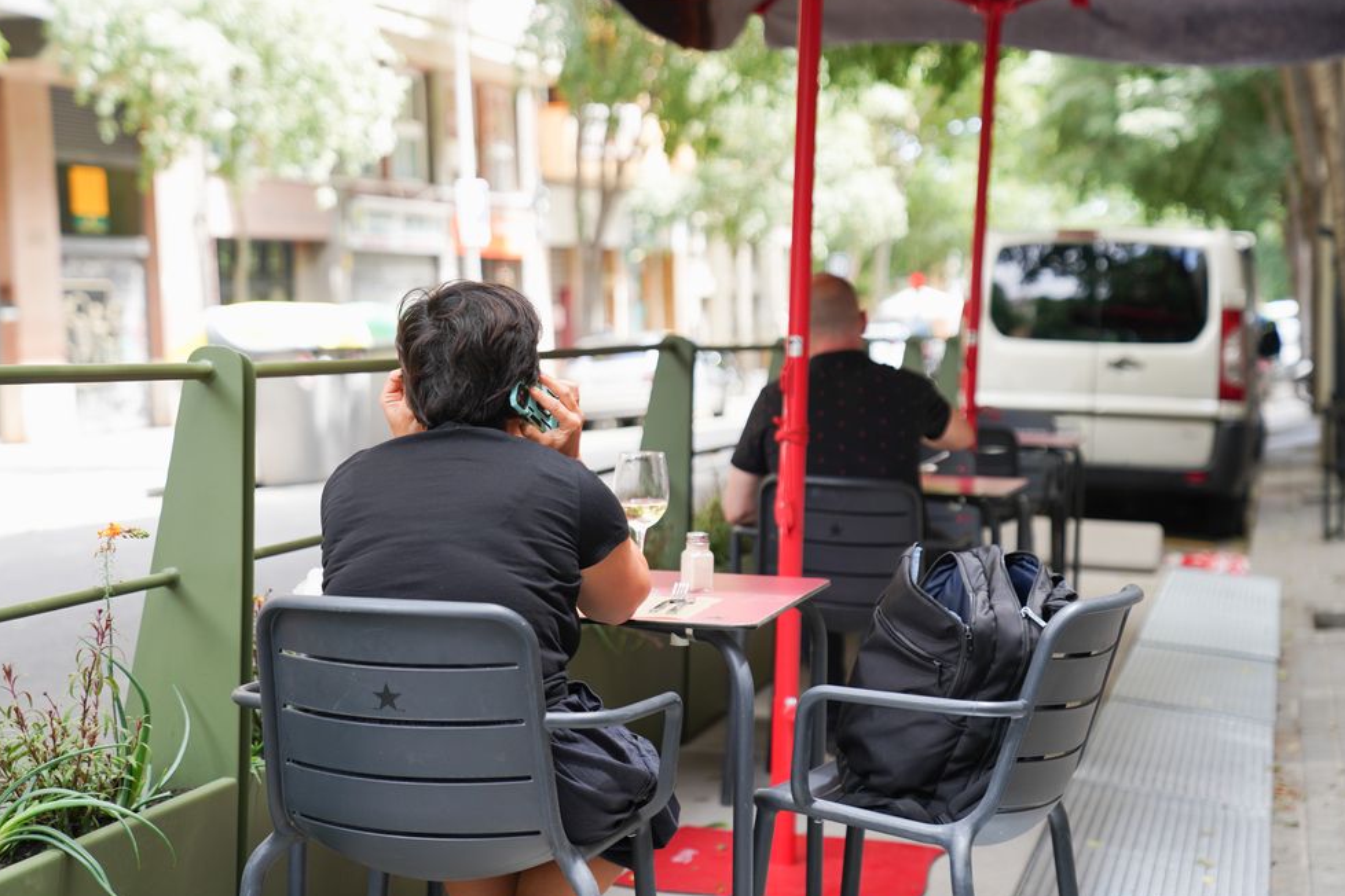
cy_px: 439
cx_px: 648
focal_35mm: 67
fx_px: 2503
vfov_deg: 20.3
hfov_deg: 30.1
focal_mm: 64
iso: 250
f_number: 2.8
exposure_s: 1/320
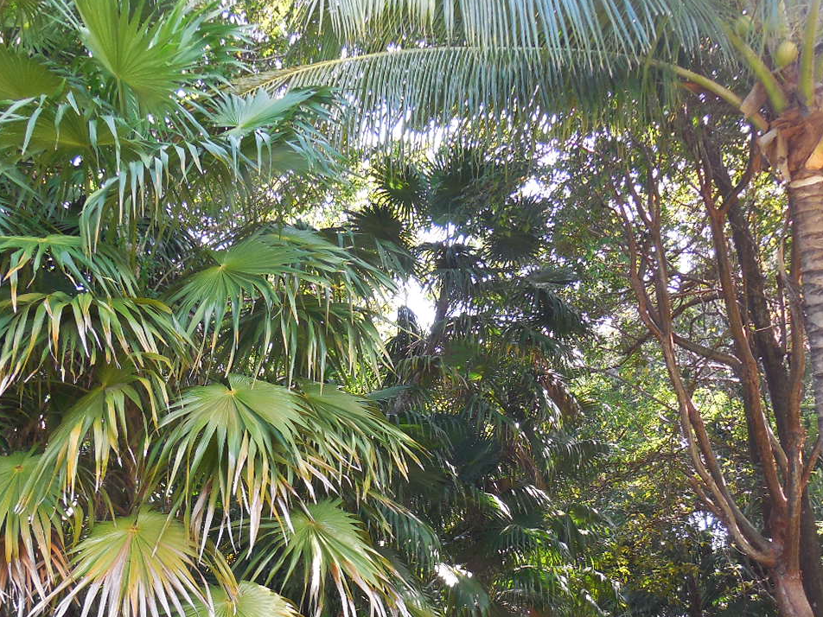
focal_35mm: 42
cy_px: 493
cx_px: 355
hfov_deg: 44.7
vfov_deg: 33.4
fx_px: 999
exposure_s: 1/80
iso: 125
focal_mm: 4.5
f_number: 3.1
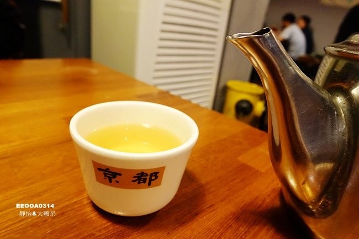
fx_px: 239
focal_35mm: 24
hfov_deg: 73.8
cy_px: 120
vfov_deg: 53.1
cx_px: 180
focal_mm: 8.8
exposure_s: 1/80
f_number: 4
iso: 3200
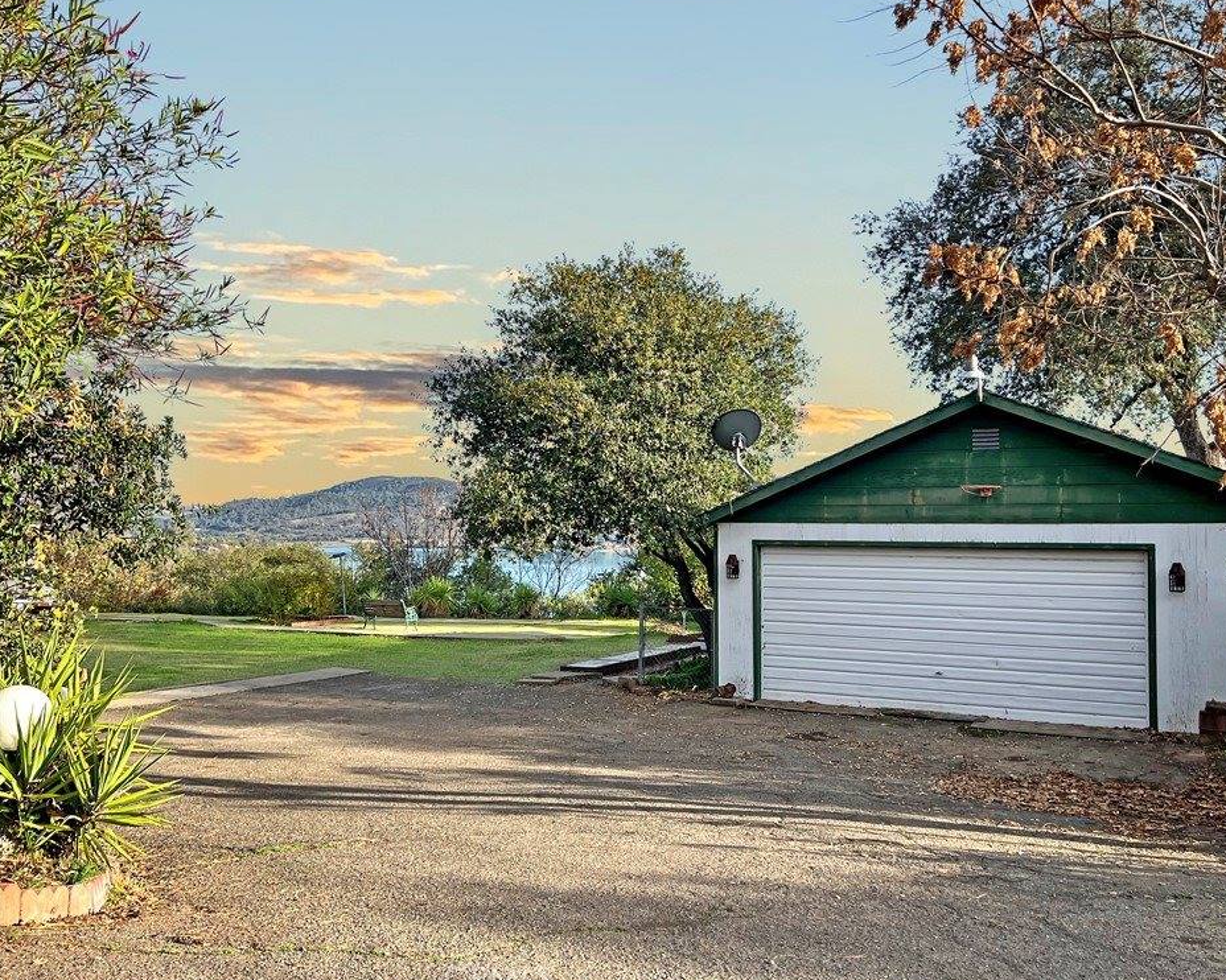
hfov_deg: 62.1
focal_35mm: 28
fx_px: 1016
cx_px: 674
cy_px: 490
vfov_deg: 51.5
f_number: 1.5
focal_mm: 5.7
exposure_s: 1/2165
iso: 50
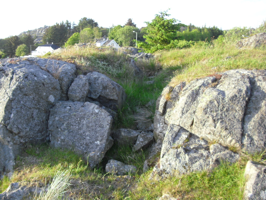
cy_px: 100
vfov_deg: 37.7
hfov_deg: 49.0
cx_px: 133
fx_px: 292
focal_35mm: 38
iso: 100
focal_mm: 6.2
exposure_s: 1/160
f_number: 2.8
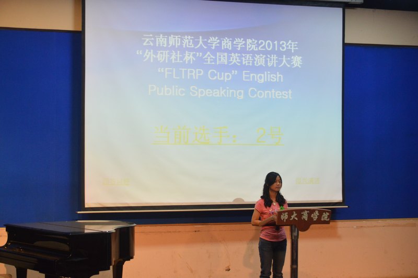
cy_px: 139
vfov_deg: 20.6
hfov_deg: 30.6
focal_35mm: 66
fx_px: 765
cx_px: 209
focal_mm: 44
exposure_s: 1/60
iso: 1600
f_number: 4.5
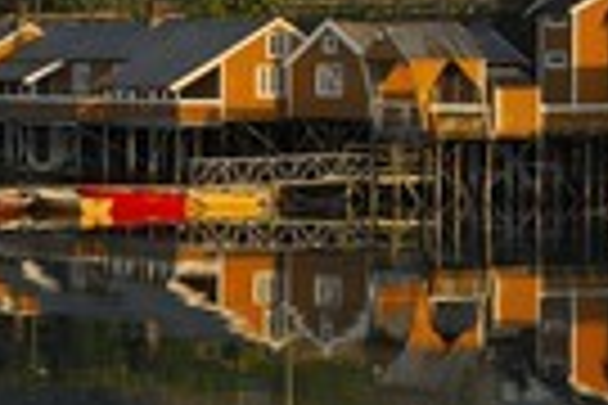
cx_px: 430
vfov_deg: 6.9
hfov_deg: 10.4
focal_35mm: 197
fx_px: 3327
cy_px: -122
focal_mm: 42
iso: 100
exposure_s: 1/160
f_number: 7.1
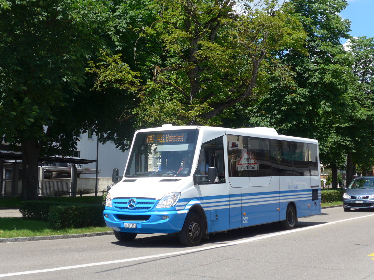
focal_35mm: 59
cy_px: 140
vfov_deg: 24.8
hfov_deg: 32.7
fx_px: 637
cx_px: 187
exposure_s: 1/640
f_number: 3.5
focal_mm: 12
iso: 80
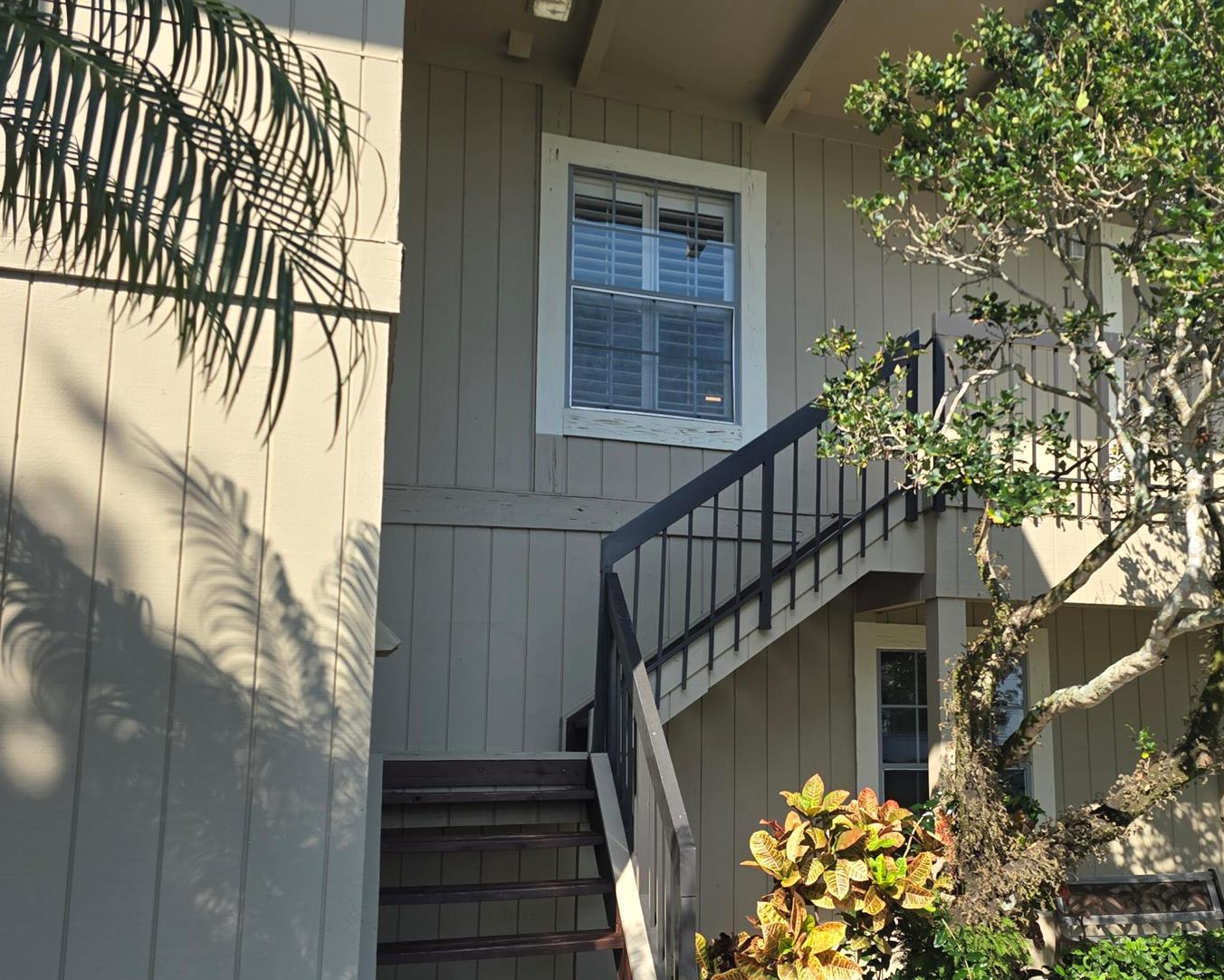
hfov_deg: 51.6
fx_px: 1232
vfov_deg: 43.2
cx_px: 840
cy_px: 587
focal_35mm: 34
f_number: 1.7
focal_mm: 6.3
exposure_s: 1/457
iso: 12
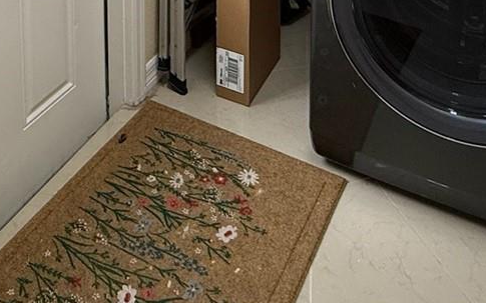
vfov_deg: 19.6
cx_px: 129
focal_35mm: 49
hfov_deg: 40.1
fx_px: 649
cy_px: -241
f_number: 2.2
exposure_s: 1/120
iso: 125
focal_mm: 2.22
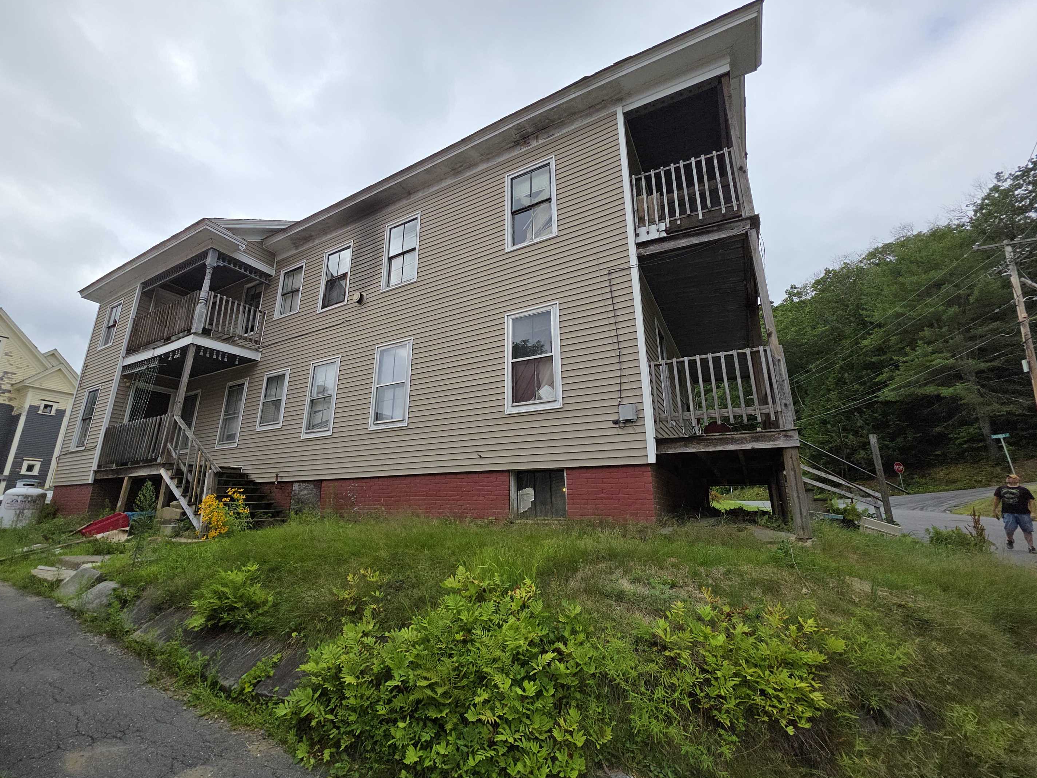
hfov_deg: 102.0
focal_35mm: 14
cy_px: 398
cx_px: 495
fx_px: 419
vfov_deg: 85.6
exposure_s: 1/1751
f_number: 1.9
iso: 40
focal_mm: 2.2
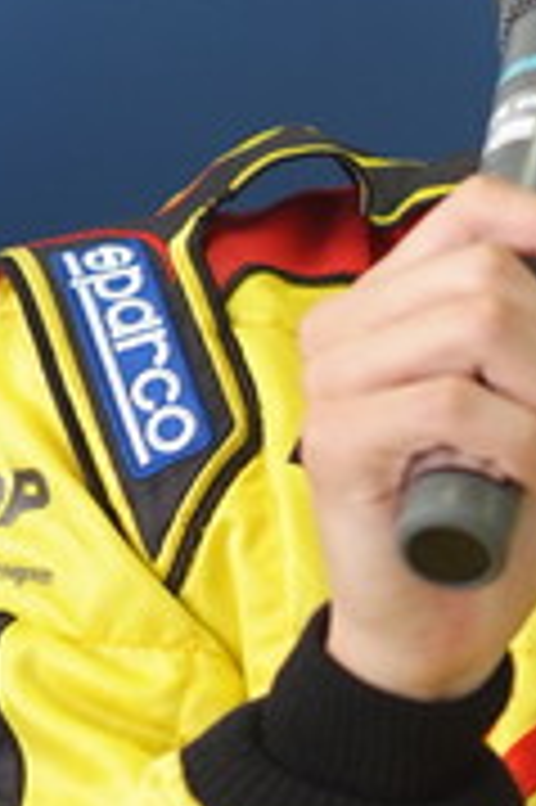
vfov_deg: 4.9
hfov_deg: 3.2
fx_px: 9487
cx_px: 680
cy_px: 221
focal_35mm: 424
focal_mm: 105
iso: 800
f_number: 4
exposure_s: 1/125
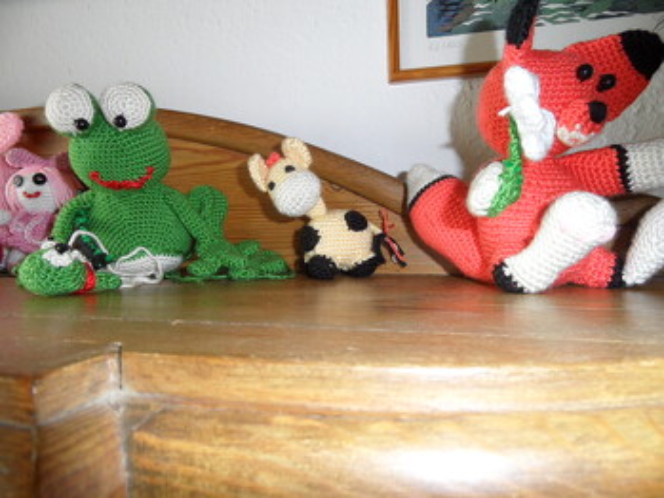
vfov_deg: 56.8
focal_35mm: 24
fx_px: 461
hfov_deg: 71.6
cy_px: 249
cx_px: 332
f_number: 3.2
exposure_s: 1/30
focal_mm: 3.9
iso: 200
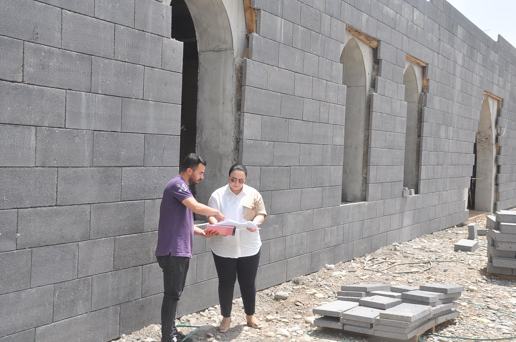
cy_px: 171
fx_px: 644
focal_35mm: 45
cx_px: 258
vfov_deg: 29.8
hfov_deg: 43.7
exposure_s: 1/500
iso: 640
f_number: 11
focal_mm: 30
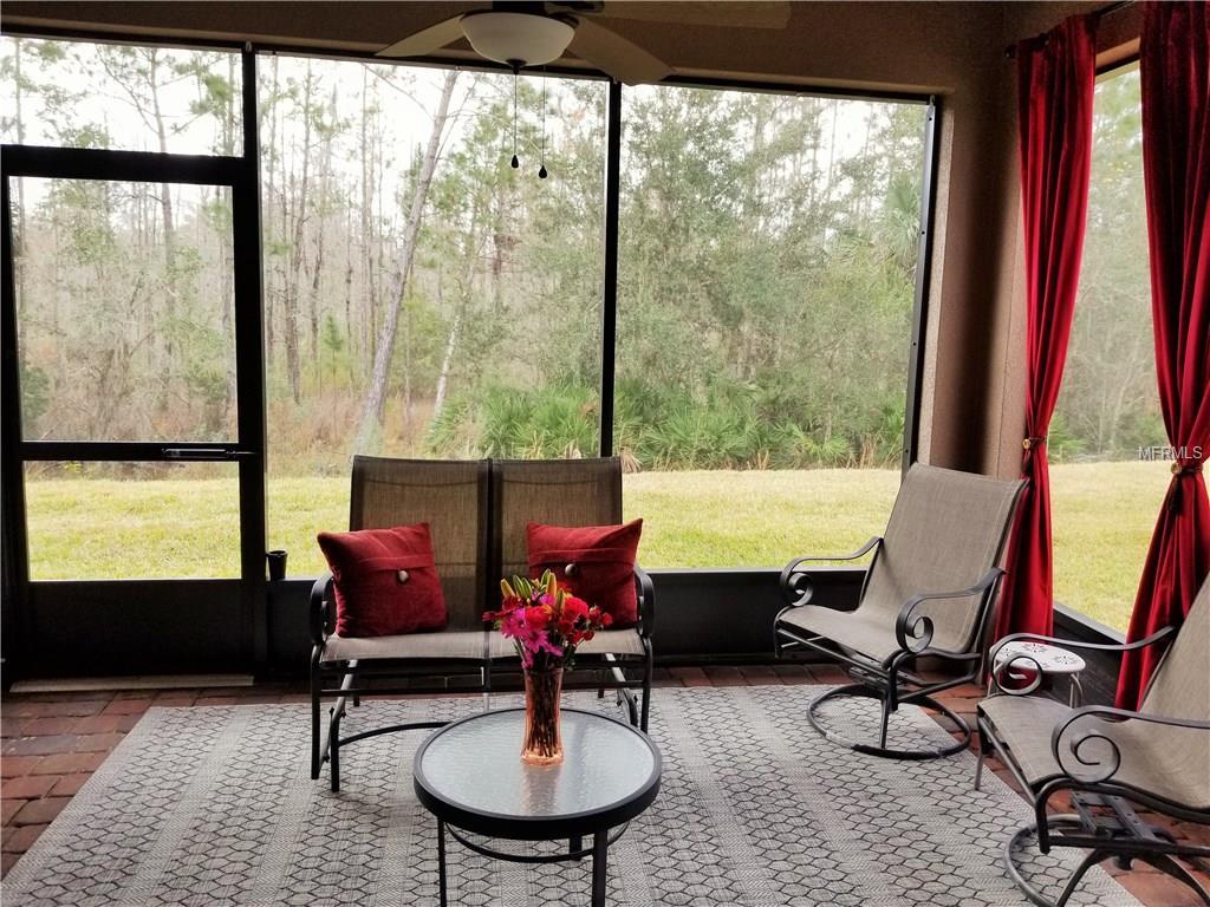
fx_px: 909
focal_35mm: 26
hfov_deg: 67.3
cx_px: 605
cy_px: 454
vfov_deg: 53.1
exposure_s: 1/147
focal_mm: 4.25
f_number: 1.7
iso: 50
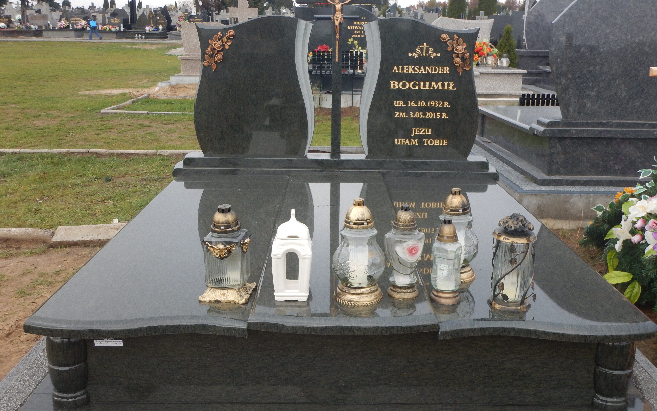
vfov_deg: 34.4
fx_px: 662
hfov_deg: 52.7
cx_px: 335
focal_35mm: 37
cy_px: 195
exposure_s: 1/160
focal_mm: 6.1
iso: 125
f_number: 4.2
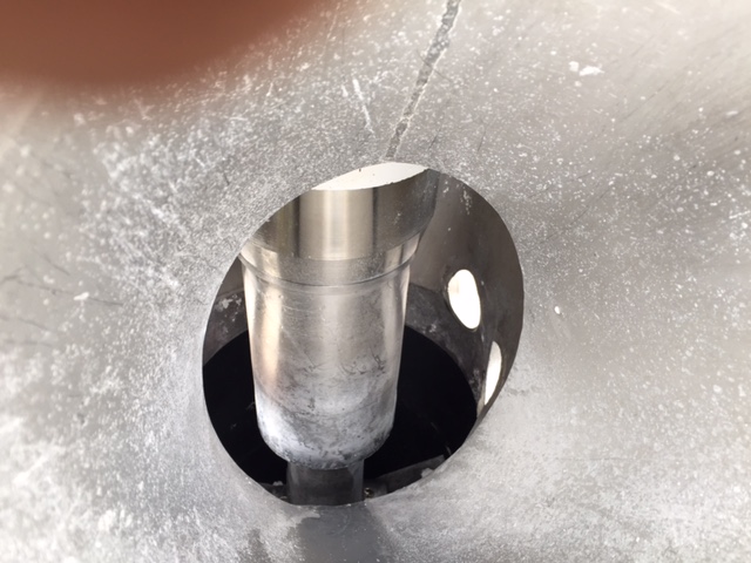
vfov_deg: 48.2
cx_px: 376
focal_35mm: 29
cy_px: 282
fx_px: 629
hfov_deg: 61.7
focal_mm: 4.15
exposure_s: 1/60
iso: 32
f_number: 2.2
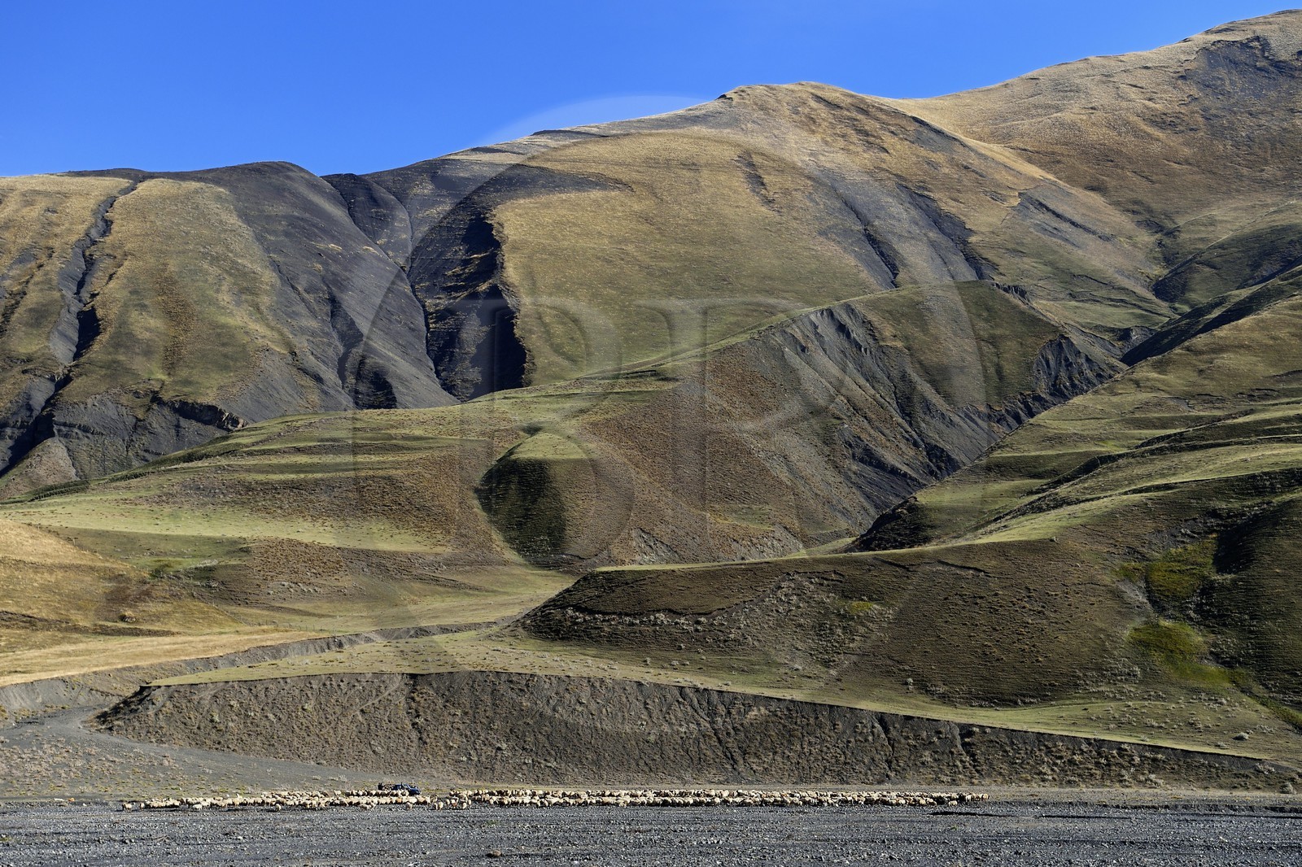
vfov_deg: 23.4
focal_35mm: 58
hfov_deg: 34.5
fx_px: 2097
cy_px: 434
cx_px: 651
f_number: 7.1
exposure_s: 1/1250
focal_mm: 58
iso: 400
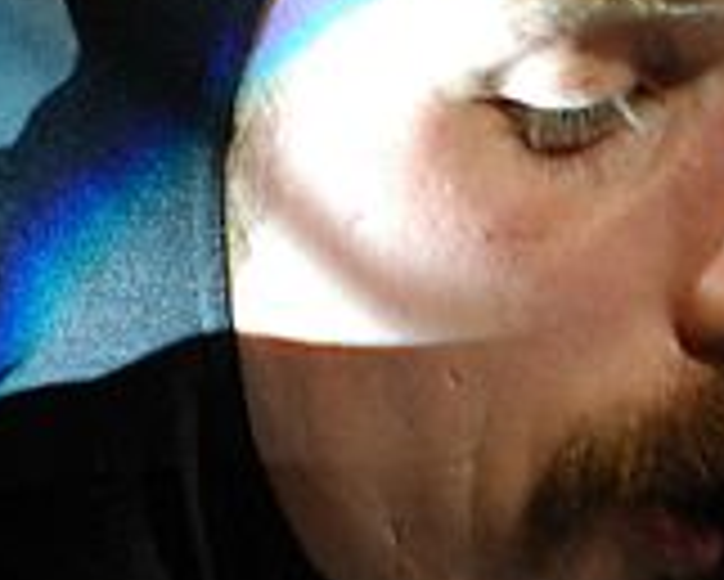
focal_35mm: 1119
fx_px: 23992
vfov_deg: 1.4
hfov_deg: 1.7
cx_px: 845
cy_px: 312
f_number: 2.8
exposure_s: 1/20
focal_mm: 200
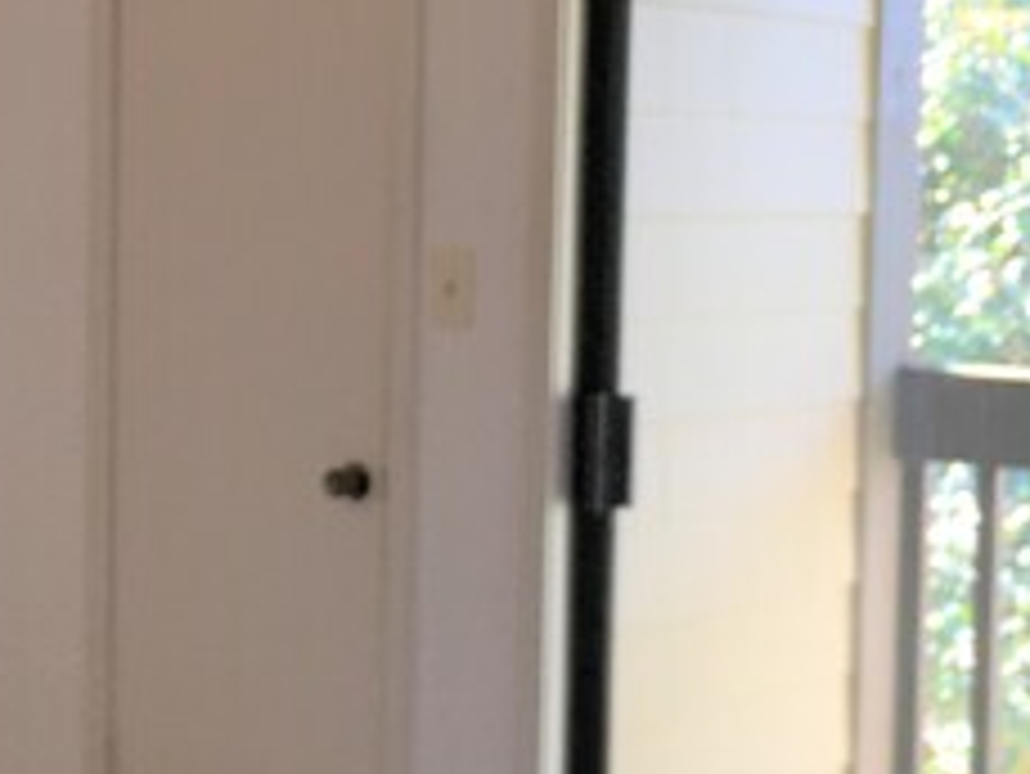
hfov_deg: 23.6
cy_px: 387
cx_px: 153
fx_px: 2411
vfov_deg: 18.2
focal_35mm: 81
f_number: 2.2
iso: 32
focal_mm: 4.15
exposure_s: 1/30
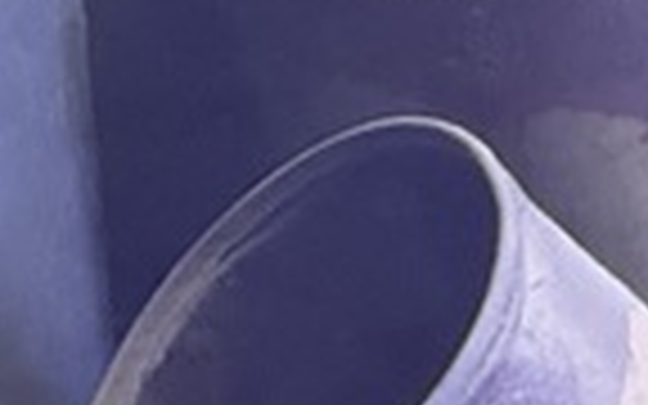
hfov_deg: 3.4
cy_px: -414
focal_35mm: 608
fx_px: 10737
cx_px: 1548
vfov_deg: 2.2
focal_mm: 15.66
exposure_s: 1/40
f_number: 2.8
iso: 800
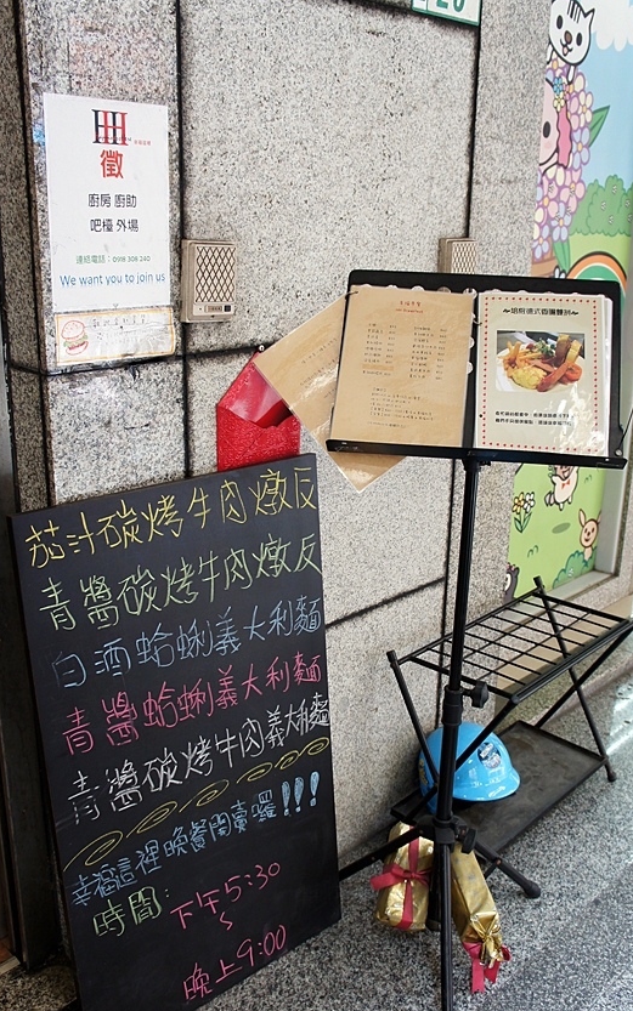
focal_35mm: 33
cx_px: 324
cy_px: 536
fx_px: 910
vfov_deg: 58.1
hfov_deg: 38.3
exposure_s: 1/30
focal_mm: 20
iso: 400
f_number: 4
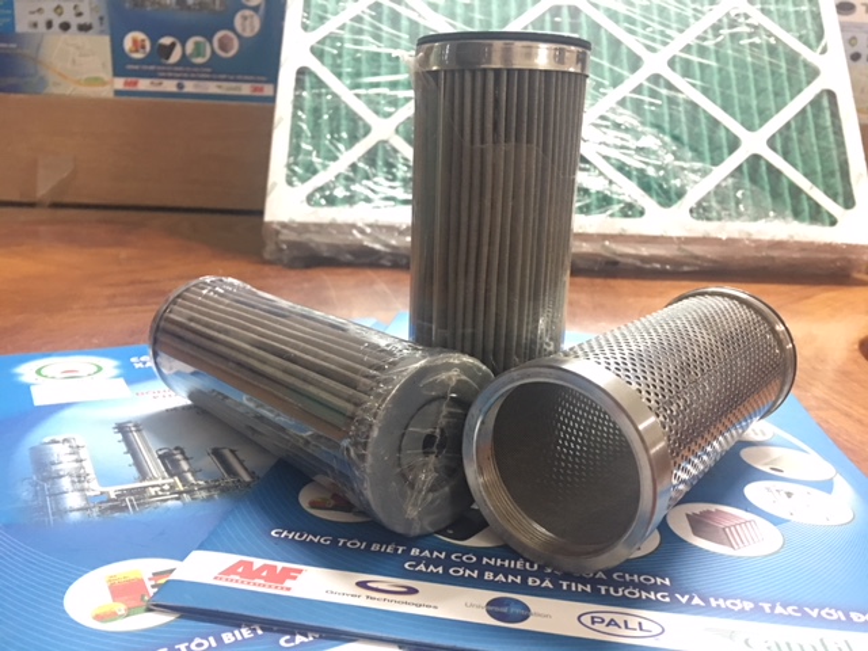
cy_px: 326
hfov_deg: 61.7
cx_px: 434
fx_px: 727
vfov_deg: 48.2
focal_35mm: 29
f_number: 2.2
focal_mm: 4.15
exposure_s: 1/4
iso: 100
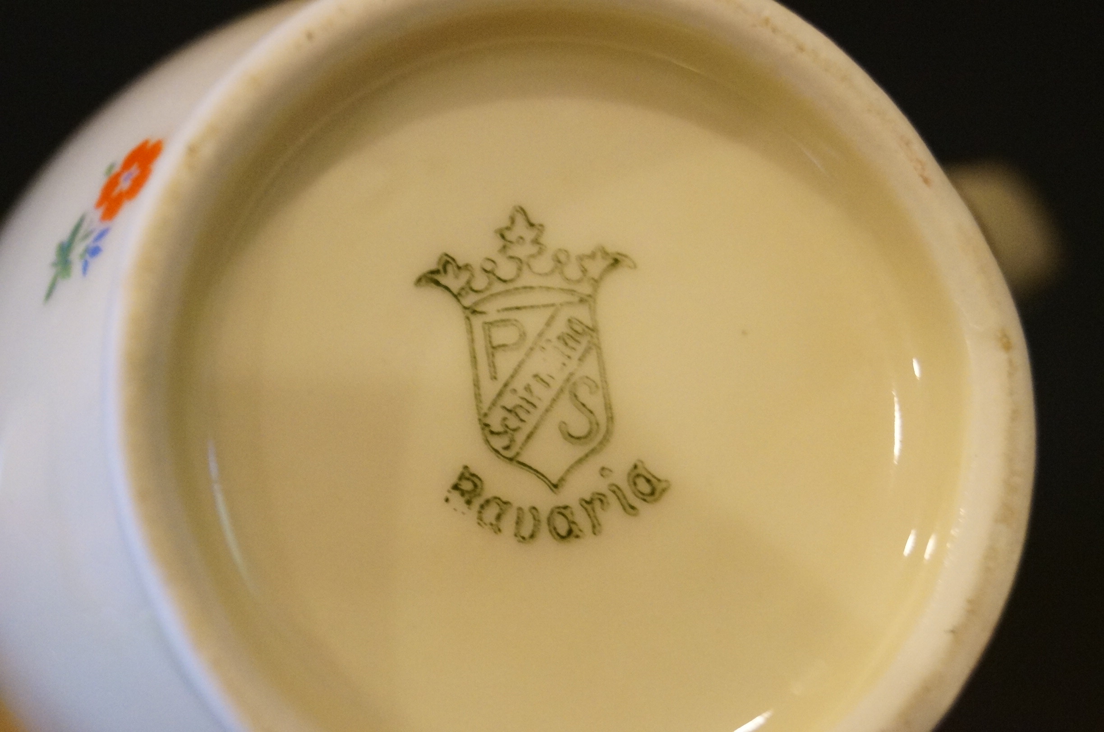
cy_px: 366
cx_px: 552
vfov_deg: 16.5
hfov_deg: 24.7
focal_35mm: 82
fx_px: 2526
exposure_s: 1/50
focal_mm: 55
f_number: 5.6
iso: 3200
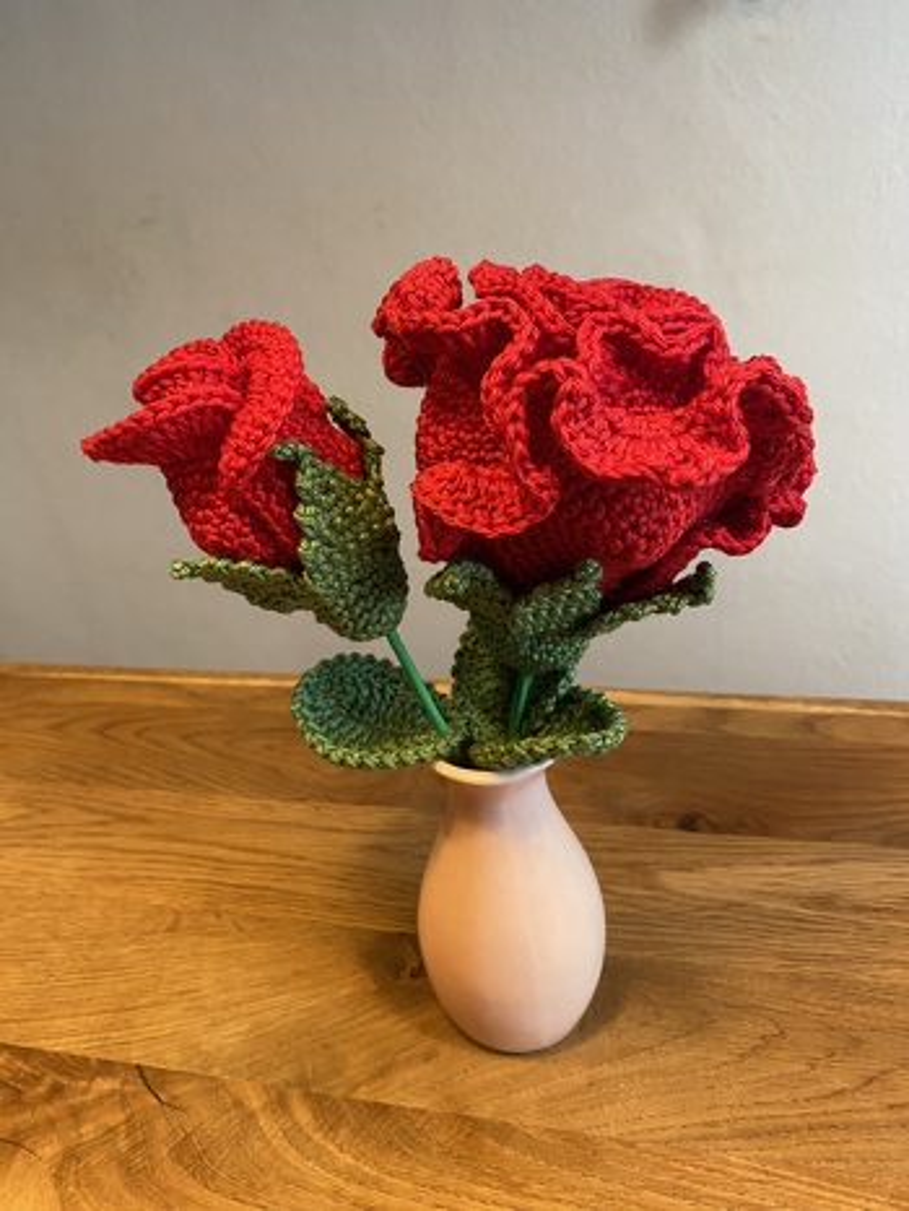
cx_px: 454
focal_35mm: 26
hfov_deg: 53.1
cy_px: 606
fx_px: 909
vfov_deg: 67.3
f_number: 1.8
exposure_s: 1/50
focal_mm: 4.25
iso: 200
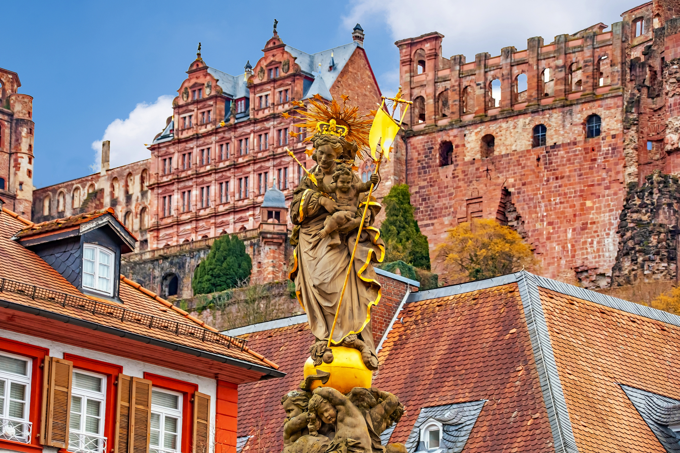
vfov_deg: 11.1
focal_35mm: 123
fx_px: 2323
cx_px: 340
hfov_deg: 16.7
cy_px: 226
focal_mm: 82
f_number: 6.3
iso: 400
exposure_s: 1/50
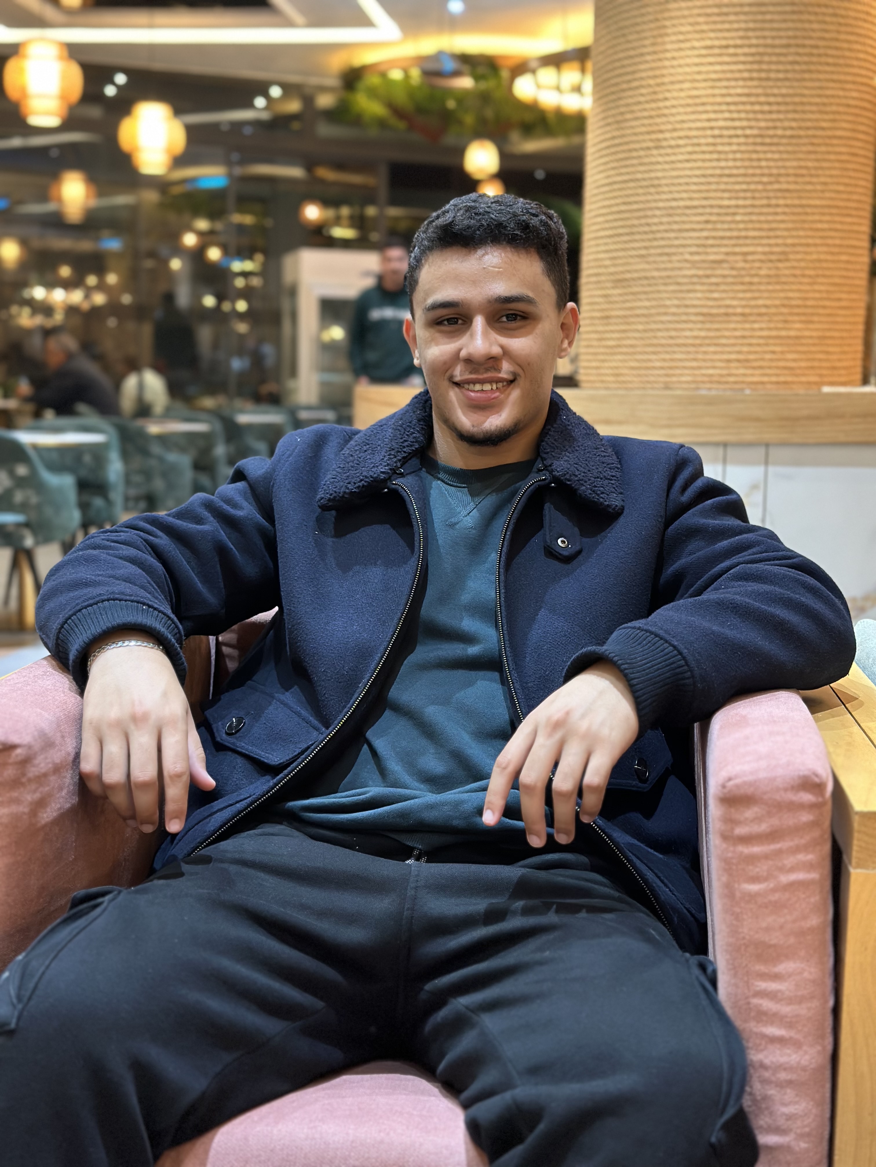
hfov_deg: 30.3
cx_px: 438
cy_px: 584
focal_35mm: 48
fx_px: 1620
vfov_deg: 39.7
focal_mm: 6.86
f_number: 1.78
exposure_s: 1/33
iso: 400
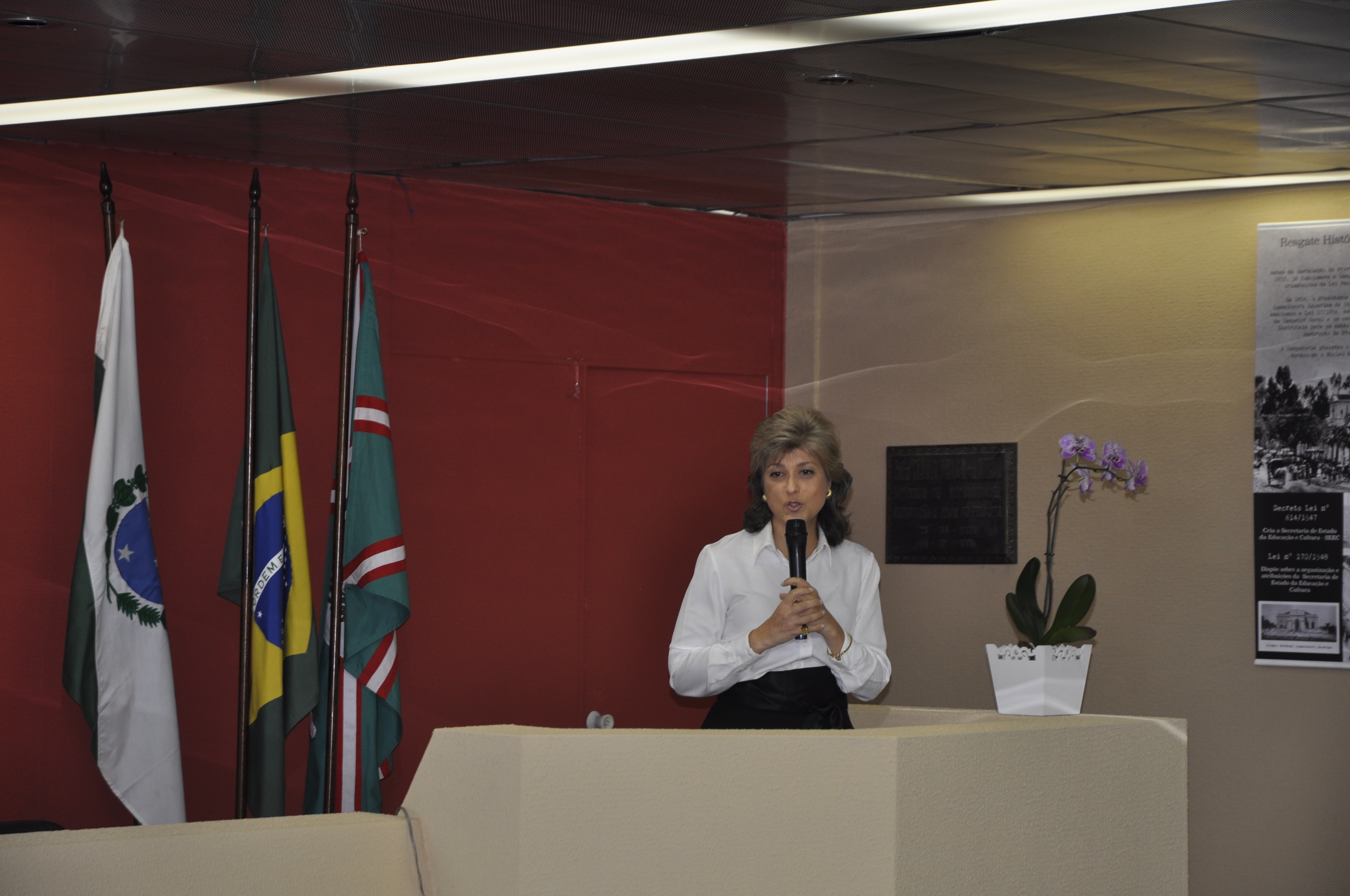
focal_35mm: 105
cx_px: 675
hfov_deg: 19.5
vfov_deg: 13.0
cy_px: 448
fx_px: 3933
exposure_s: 1/60
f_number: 4.5
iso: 200
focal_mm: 70
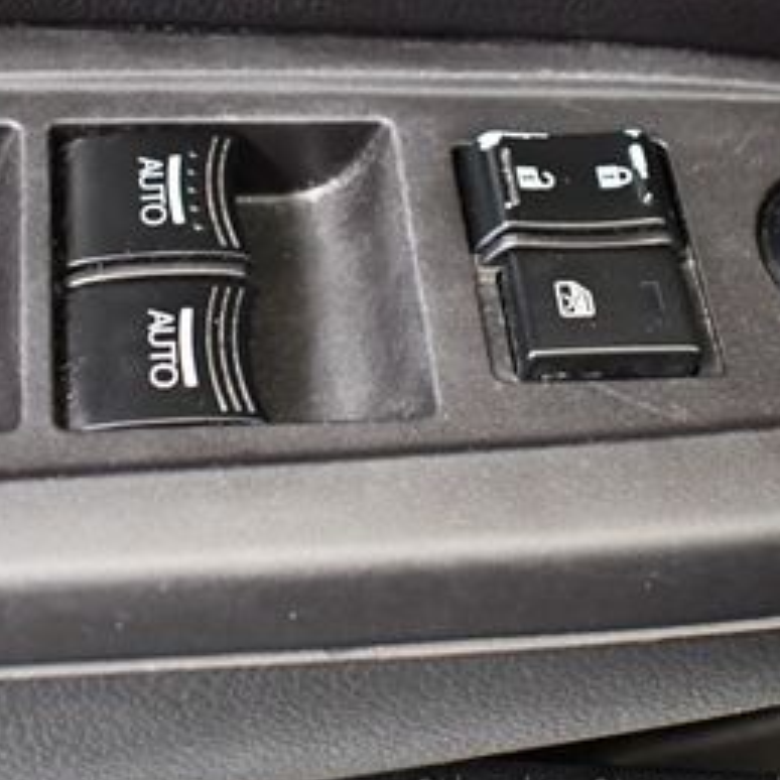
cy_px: 206
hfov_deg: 22.8
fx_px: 1937
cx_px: 372
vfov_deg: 22.6
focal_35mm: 76
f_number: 3.5
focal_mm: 18
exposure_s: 1/60
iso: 5600
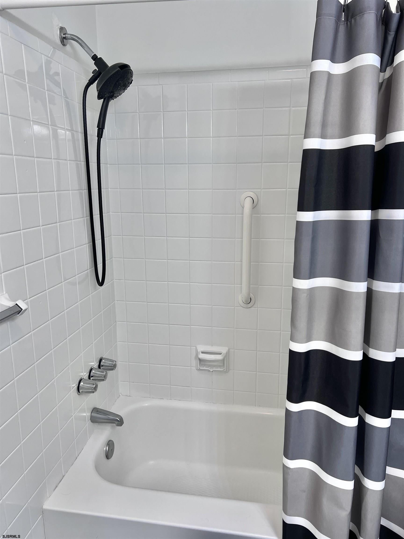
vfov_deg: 67.3
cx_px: 202
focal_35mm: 26
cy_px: 270
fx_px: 405
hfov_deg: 53.1
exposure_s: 1/120
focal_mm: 5.7
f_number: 1.5
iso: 100
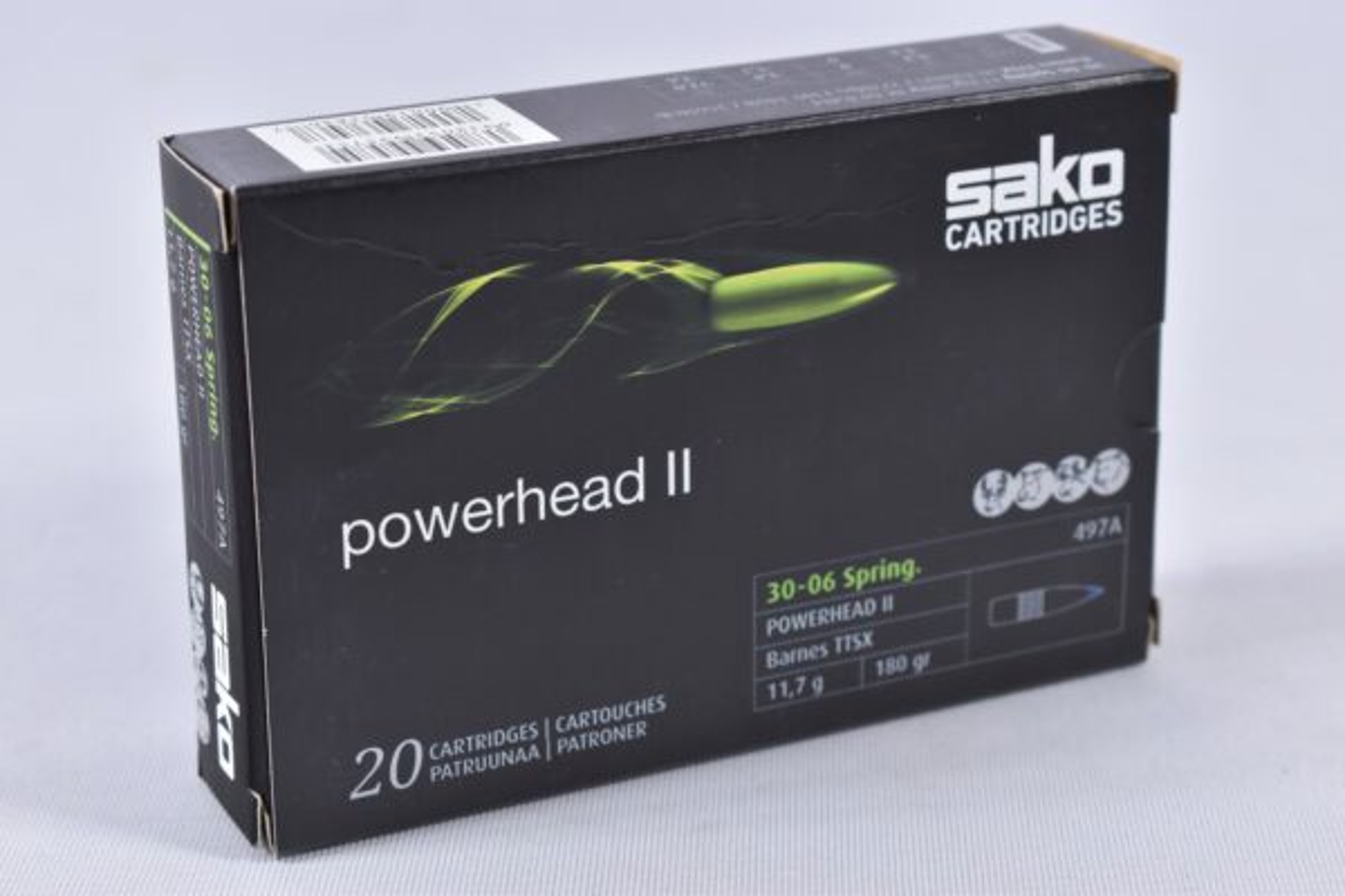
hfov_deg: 24.6
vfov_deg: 16.6
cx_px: 672
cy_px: 448
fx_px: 3082
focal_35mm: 82
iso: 640
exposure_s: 1/50
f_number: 5.6
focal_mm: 55
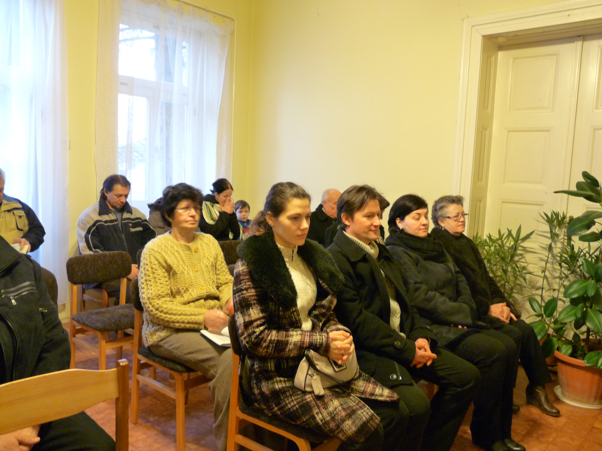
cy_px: 226
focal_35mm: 27
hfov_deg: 65.3
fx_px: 470
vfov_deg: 51.4
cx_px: 301
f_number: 2.8
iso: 400
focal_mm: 4.8
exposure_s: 1/8
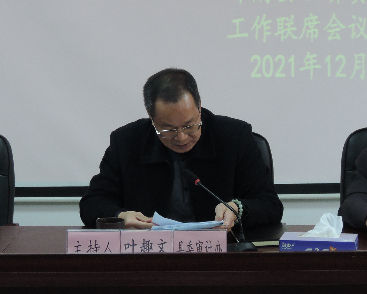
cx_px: 205
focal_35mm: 118
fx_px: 1282
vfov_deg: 13.0
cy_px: 82
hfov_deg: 16.3
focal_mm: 10.7
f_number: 4
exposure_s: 1/30
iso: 400
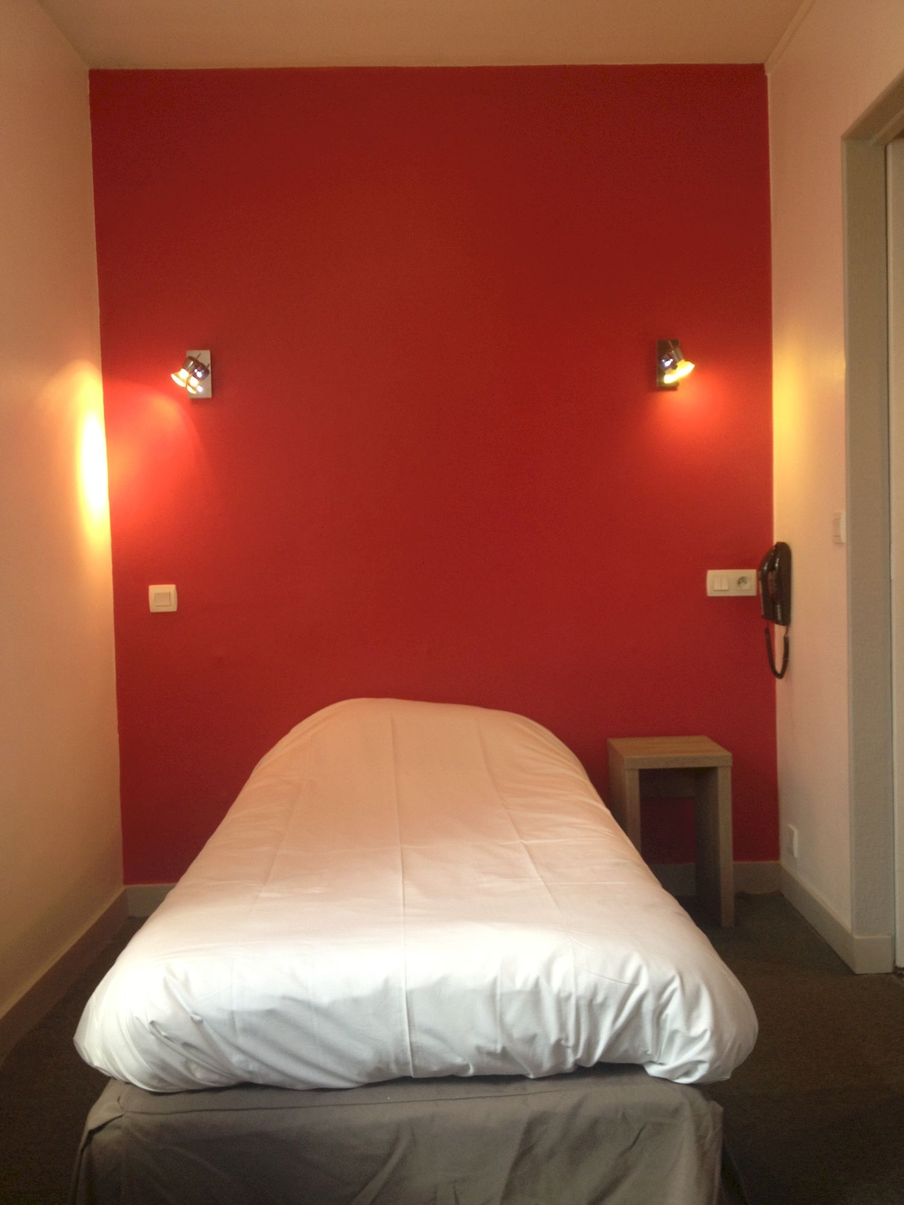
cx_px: 452
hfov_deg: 40.7
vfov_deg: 52.6
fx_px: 1219
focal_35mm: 35
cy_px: 602
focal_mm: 4.28
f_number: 2.4
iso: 50
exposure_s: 1/24
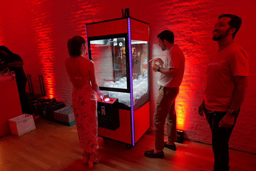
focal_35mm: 21
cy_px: 86
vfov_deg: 59.5
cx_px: 128
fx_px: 149
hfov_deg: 81.2
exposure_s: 1/60
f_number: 3.6
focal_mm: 21
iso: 400
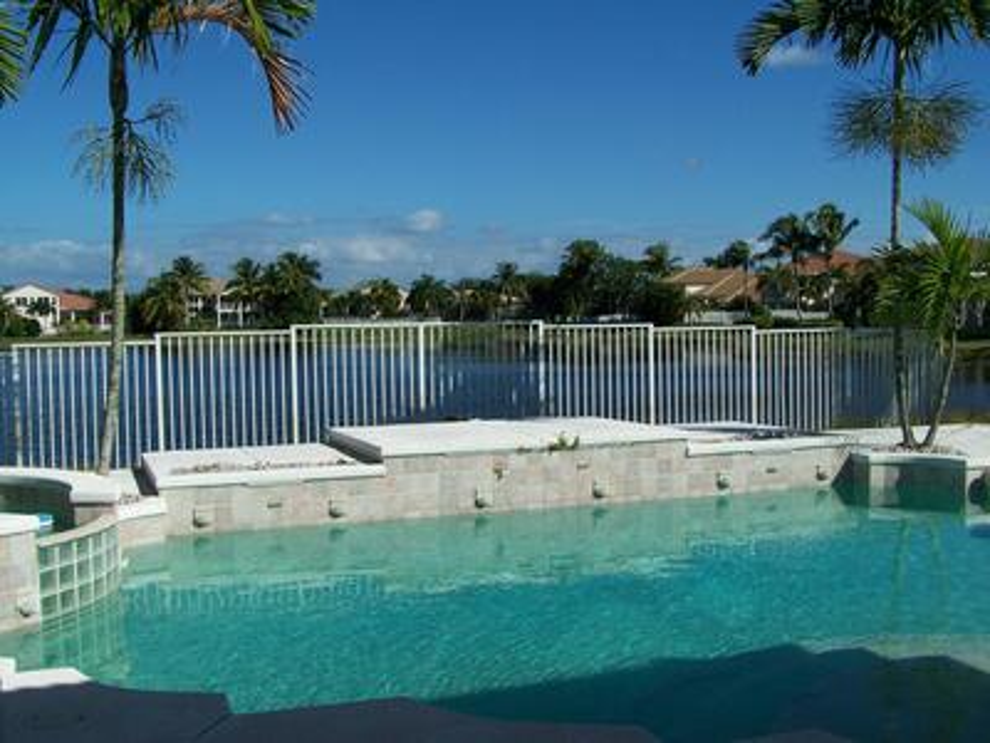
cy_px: 372
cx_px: 495
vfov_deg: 37.7
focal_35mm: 38
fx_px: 1087
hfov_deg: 49.0
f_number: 5.6
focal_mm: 6.3
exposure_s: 1/800
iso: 80
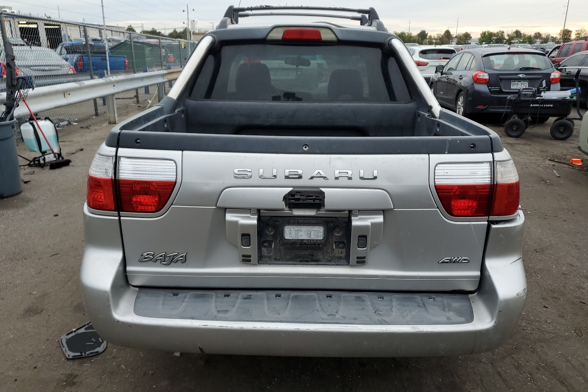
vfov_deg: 46.4
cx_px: 298
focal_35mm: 28
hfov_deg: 65.5
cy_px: 208
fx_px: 457
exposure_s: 1/120
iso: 54
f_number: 1.5
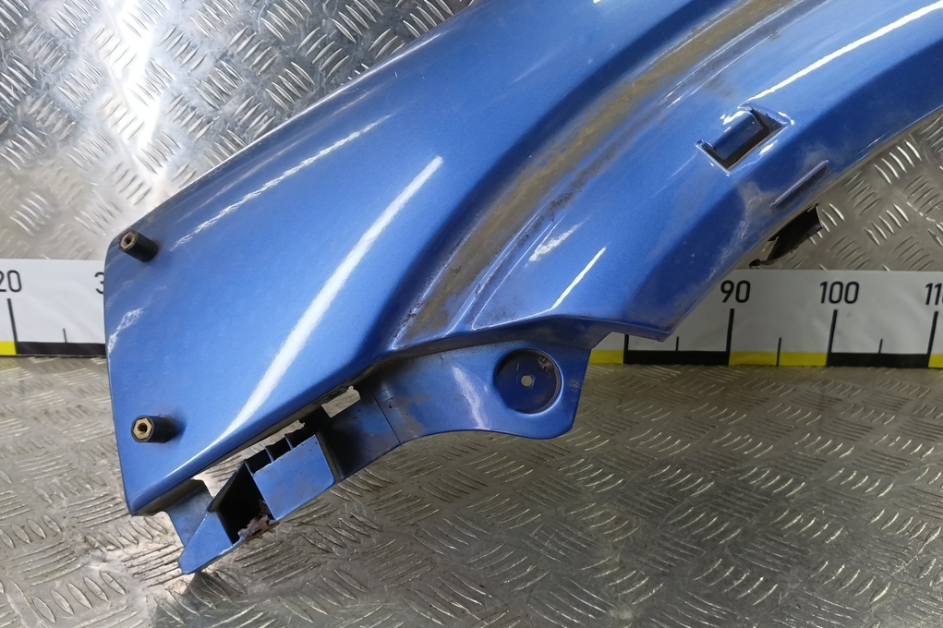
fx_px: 628
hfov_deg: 73.8
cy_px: 290
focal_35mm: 24
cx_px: 471
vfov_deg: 53.0
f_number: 1.6
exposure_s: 1/50
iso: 166
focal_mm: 4.11
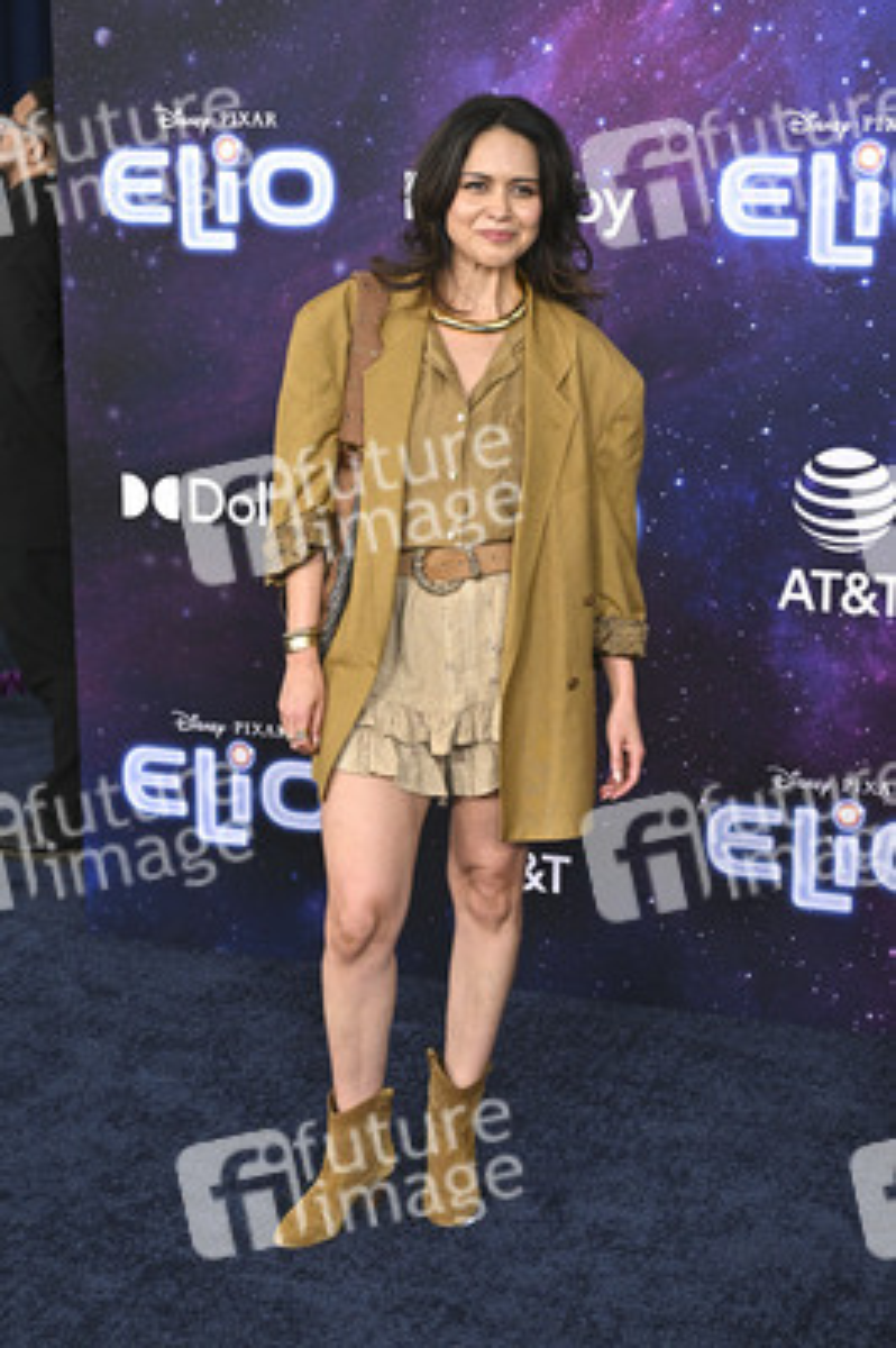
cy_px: 674
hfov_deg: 22.2
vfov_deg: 32.9
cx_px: 448
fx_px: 2281
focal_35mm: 61
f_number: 5.6
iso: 1600
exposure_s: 1/320
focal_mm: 61
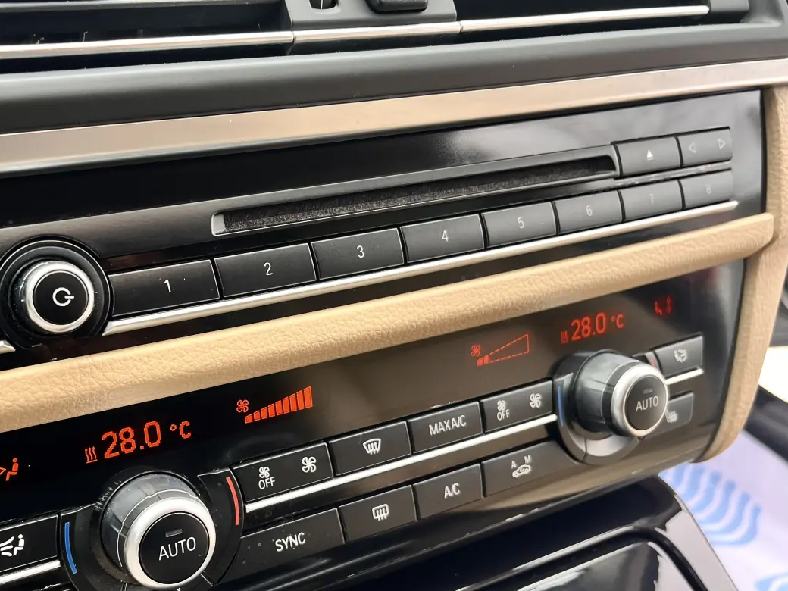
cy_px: 343
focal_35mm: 36
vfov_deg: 39.5
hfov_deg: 50.4
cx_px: 261
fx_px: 820
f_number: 1.6
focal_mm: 5.1
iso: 100
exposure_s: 1/121
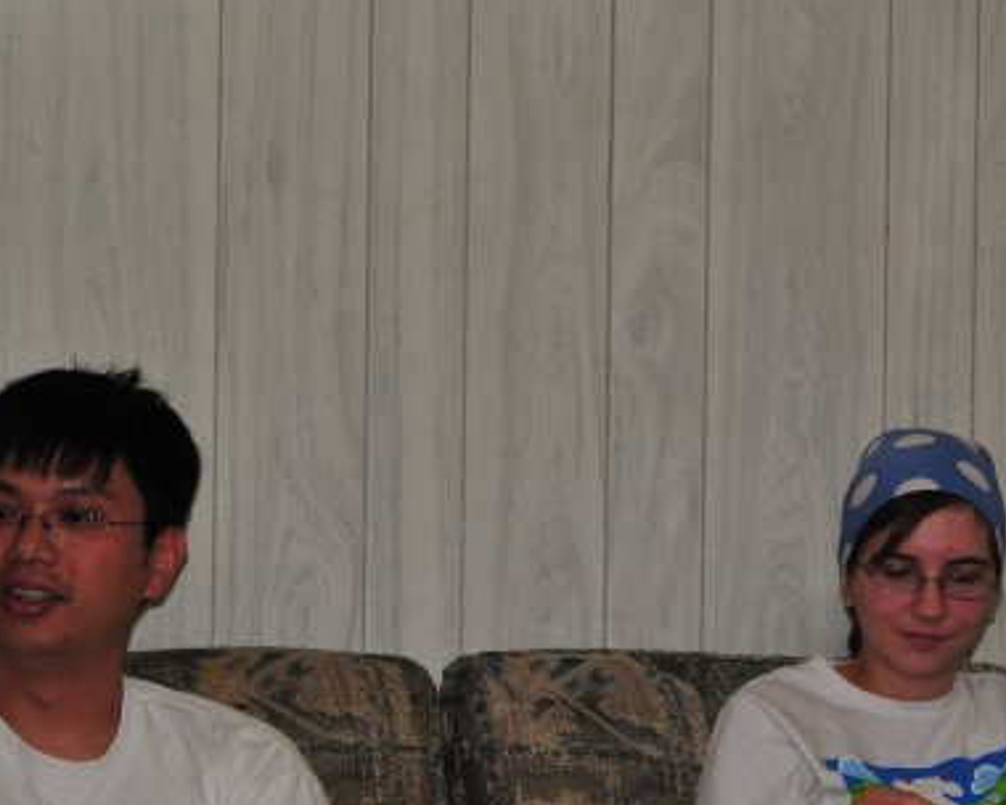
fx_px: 4407
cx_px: 953
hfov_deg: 12.9
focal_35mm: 148
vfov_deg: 10.4
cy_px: 547
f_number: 4
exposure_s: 1/60
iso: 400
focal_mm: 50
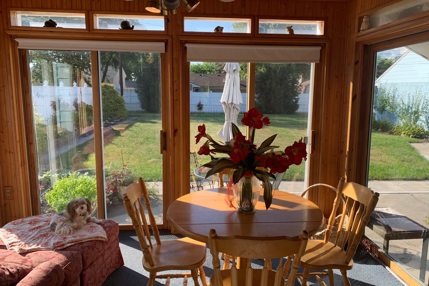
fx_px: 346
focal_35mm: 29
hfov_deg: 63.6
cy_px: 147
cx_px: 220
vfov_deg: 45.0
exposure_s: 1/413
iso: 25
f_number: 1.8
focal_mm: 4.25
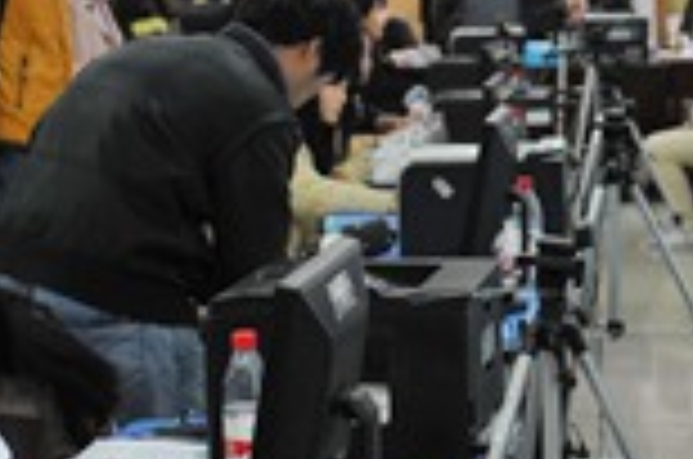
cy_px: 128
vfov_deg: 11.3
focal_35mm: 121
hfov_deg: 16.9
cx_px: 477
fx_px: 2324
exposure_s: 1/60
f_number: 3.5
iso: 640
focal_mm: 31
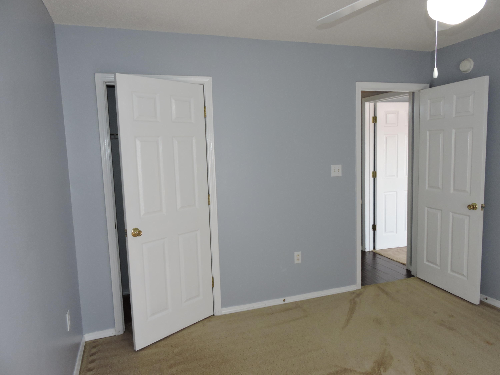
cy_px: 188
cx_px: 250
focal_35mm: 24
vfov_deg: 56.8
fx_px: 347
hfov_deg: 71.6
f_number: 3.3
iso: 180
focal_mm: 4.3
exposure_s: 1/40
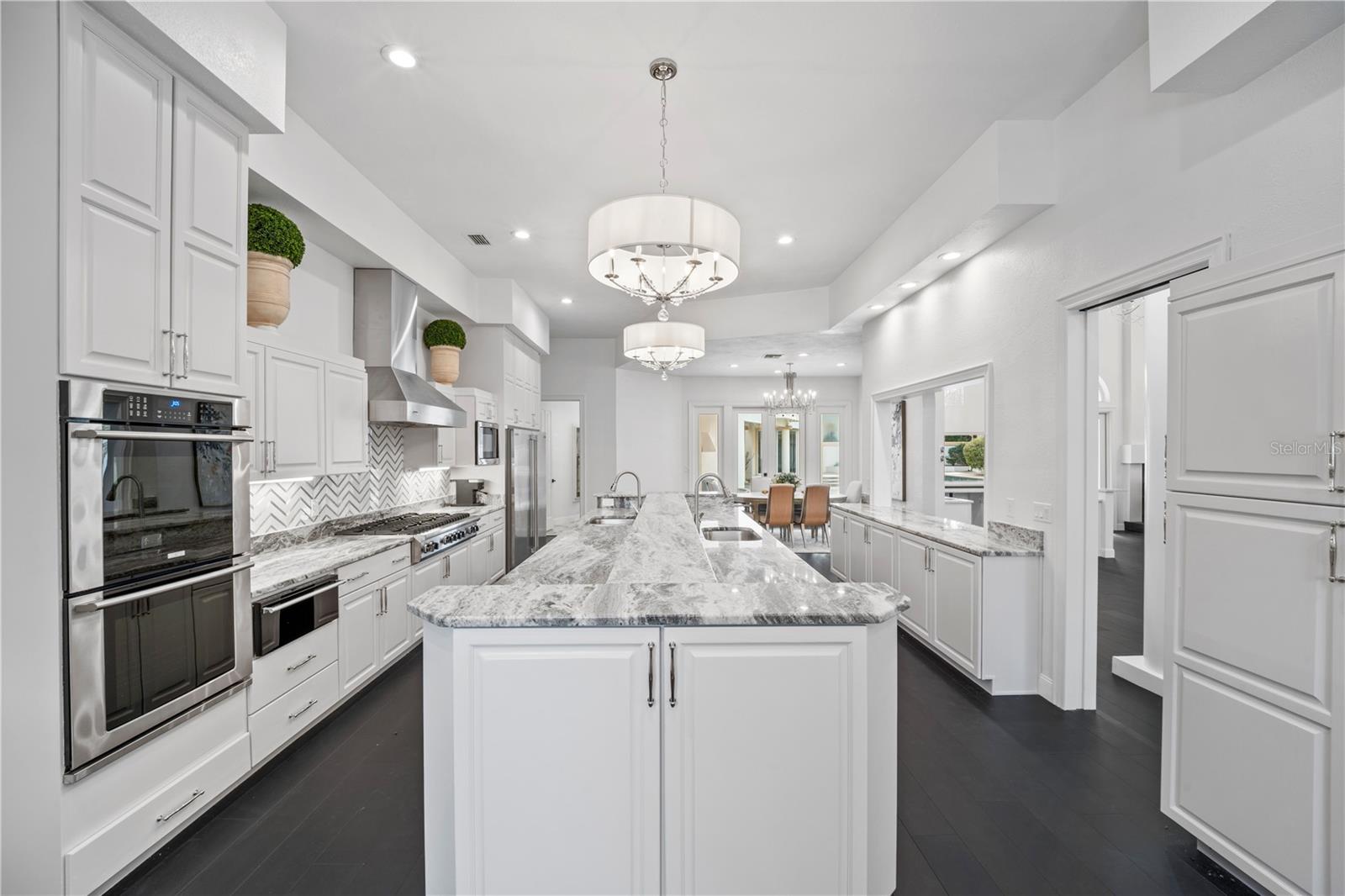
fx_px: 523
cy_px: 448
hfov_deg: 104.3
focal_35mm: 14
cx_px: 672
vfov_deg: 81.2
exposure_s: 1
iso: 100
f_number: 9
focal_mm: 14
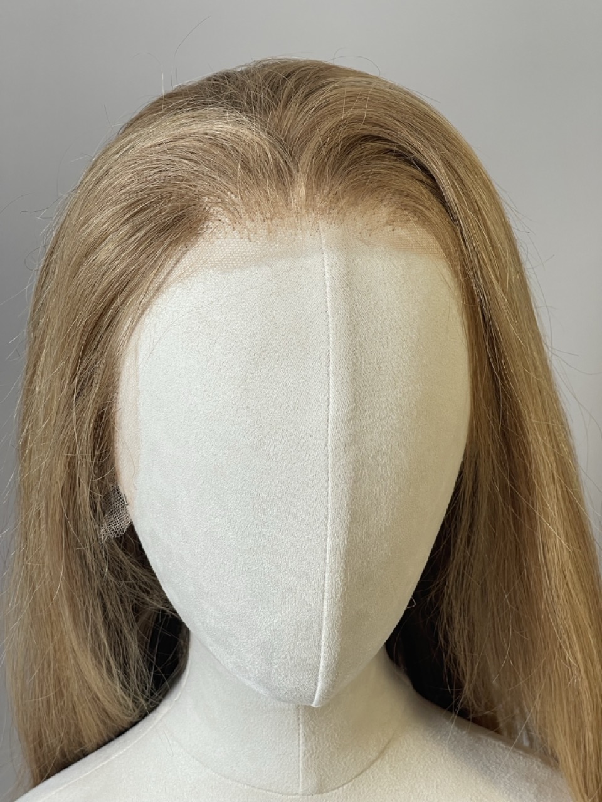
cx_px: 301
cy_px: 401
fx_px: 1484
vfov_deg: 30.3
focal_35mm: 64
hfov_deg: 22.9
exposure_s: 1/99
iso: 40
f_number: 2.2
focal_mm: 7.5
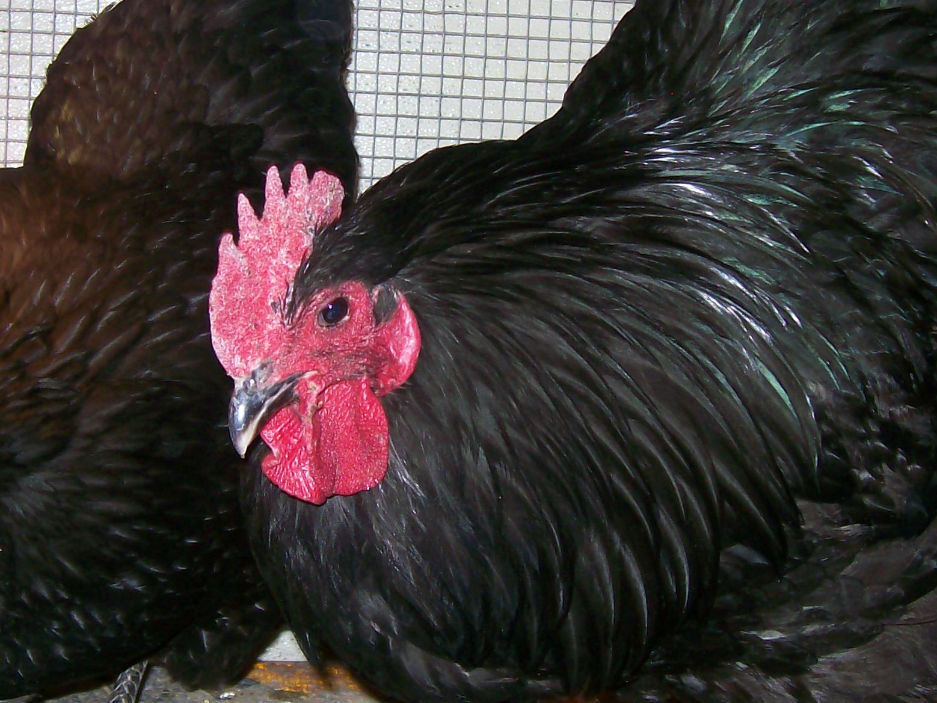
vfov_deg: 21.3
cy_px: 262
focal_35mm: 69
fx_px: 1868
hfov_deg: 28.1
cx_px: 400
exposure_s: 1/64
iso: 80
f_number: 2.8
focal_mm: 5.8
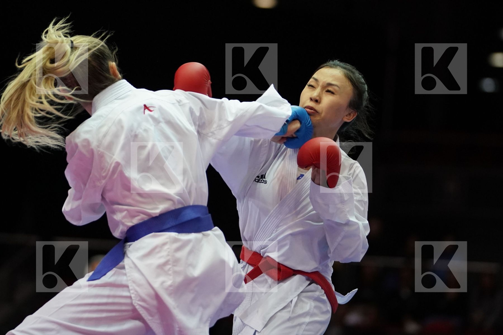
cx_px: 252
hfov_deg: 10.1
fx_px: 2850
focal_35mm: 204
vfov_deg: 6.7
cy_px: 168
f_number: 2.8
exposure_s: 1/1000
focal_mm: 136
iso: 3200
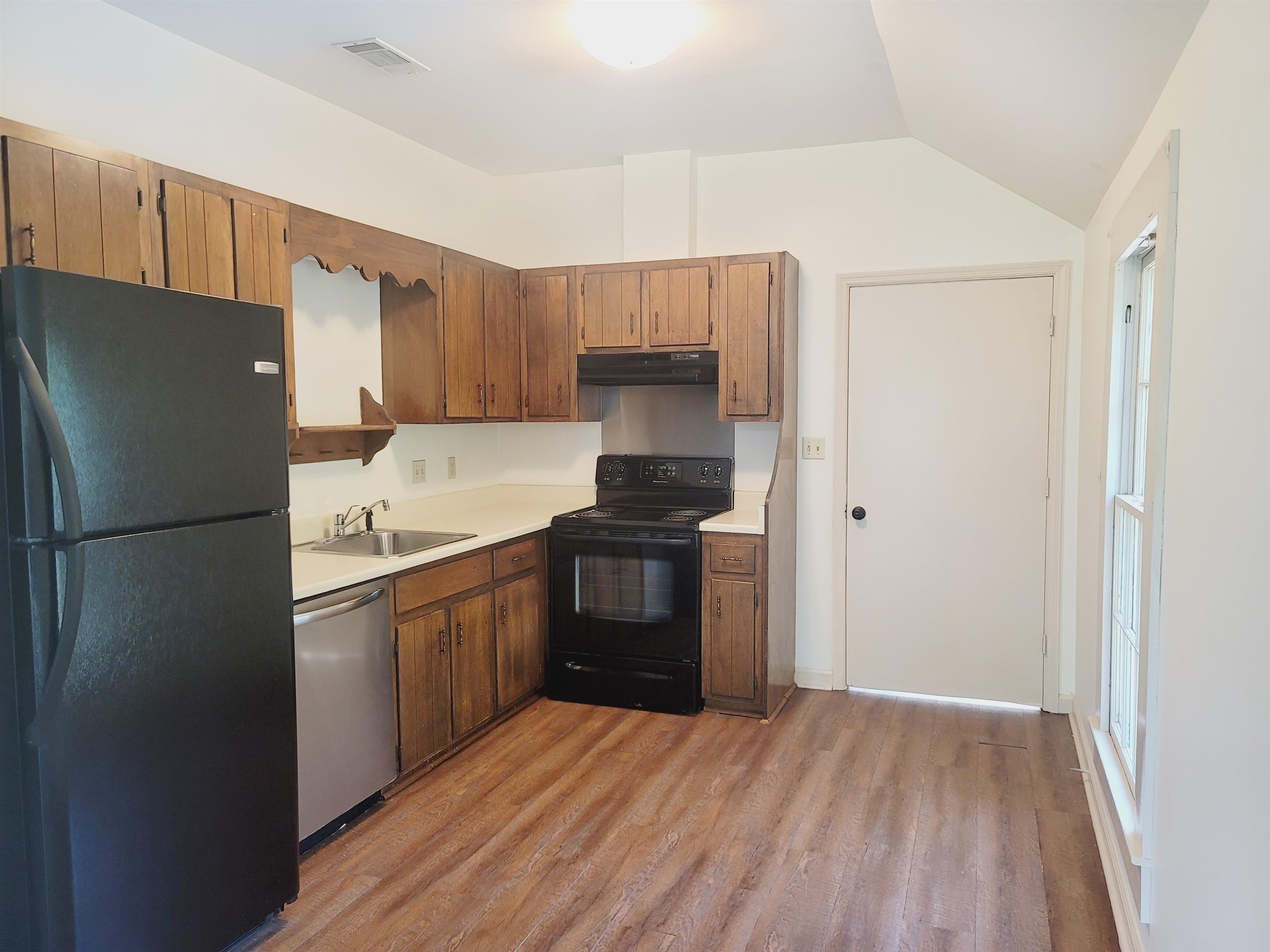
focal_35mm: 25
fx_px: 917
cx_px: 635
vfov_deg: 54.9
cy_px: 476
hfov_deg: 69.4
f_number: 1.8
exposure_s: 1/60
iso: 250
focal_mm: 7
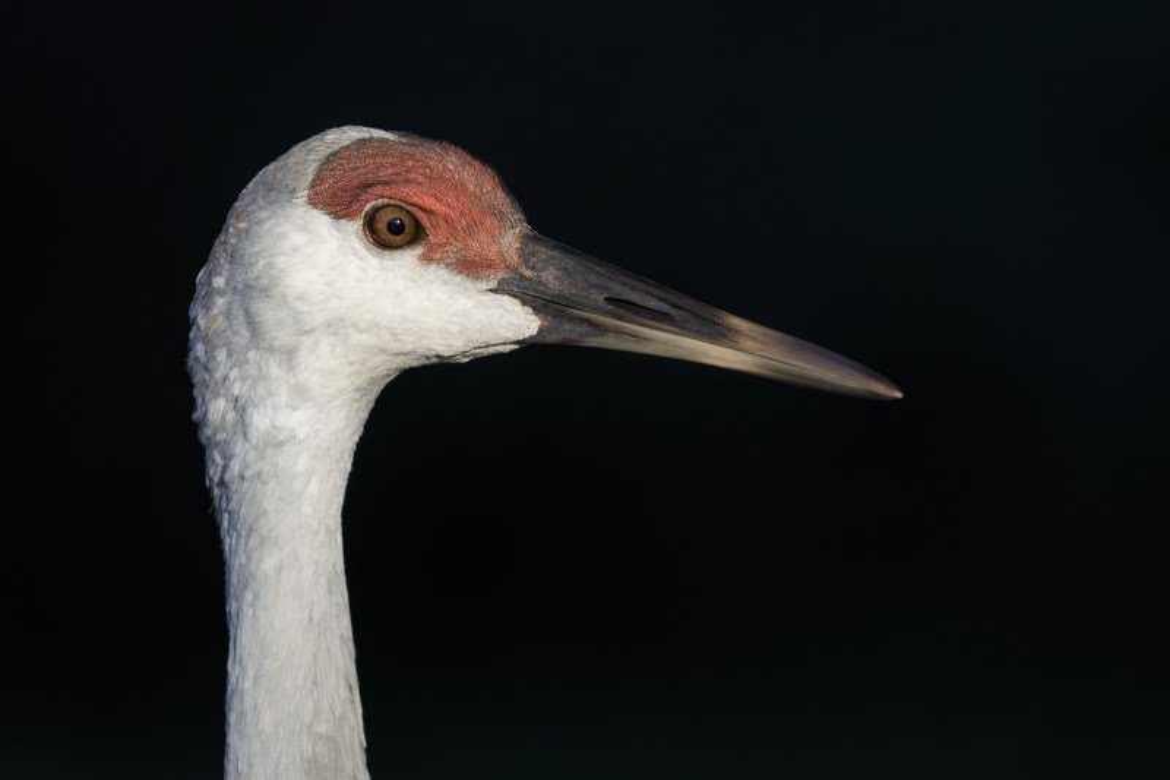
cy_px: 390
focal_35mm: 800
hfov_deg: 2.6
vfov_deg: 1.7
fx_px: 25993
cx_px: 585
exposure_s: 1/2000
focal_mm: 800
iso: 1600
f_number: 8
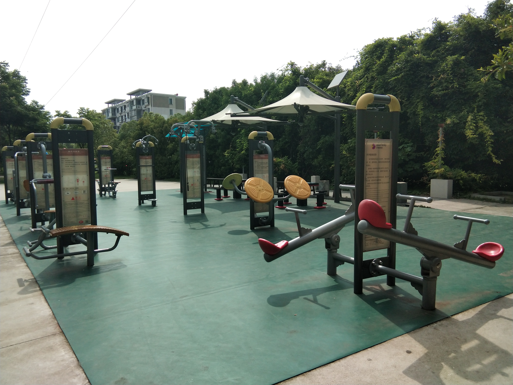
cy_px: 192
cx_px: 256
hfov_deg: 58.4
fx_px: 459
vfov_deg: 45.4
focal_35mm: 31
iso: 50
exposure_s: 1/1121
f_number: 2.2
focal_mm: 3.69
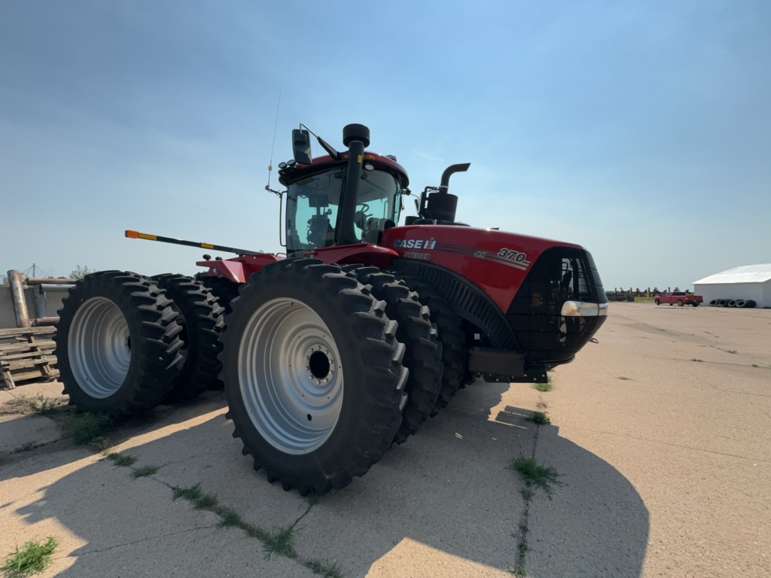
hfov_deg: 102.1
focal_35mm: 14
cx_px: 386
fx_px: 312
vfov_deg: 85.7
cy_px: 289
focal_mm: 2.22
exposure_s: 1/3125
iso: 50
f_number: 2.2
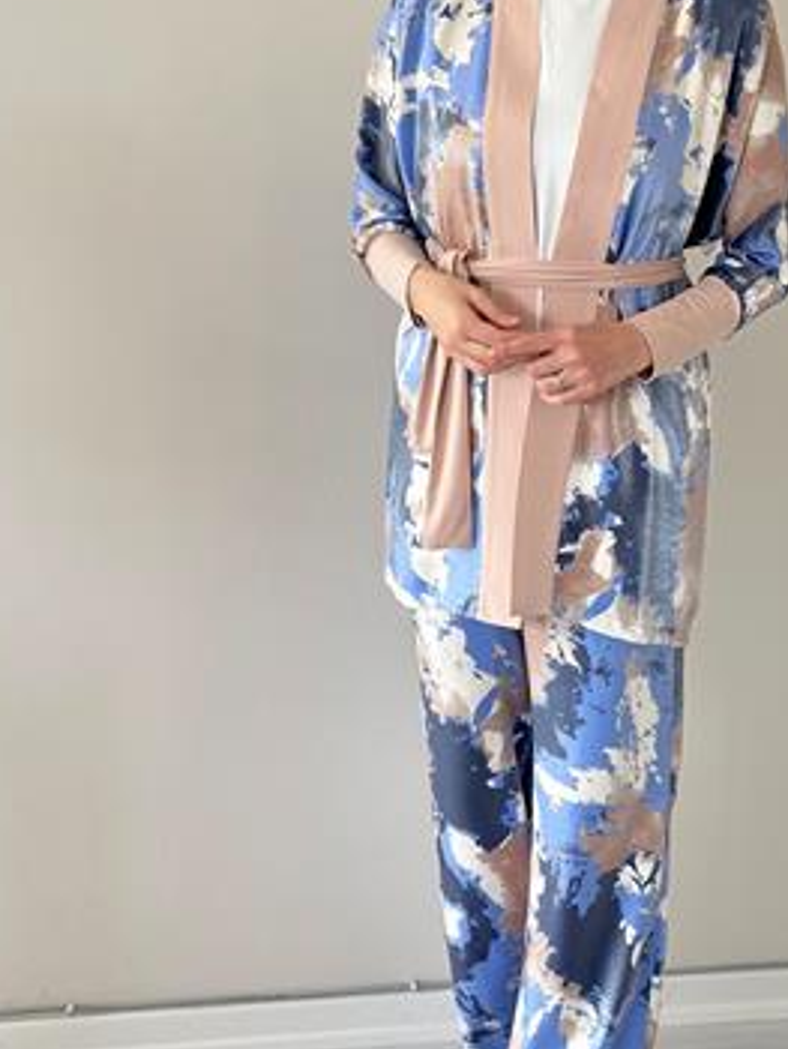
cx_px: 563
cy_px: 460
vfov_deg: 26.6
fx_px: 2213
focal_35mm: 73
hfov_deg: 20.1
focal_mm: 6.86
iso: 125
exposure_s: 1/95
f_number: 1.78
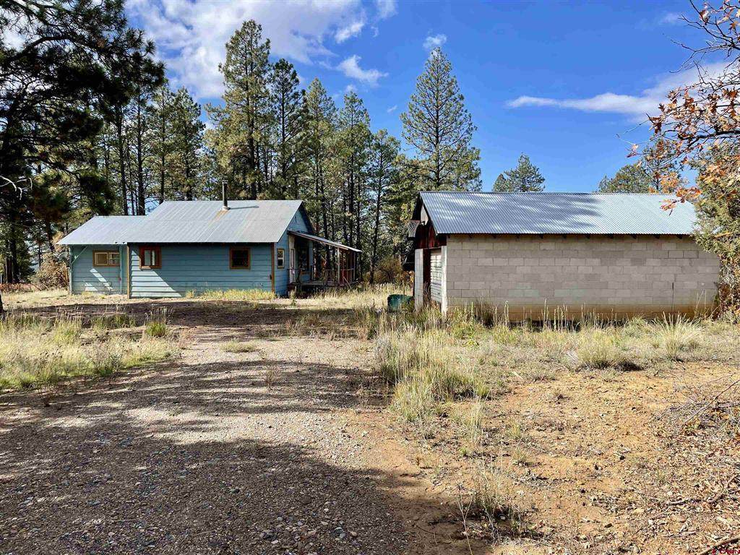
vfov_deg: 53.1
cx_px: 370
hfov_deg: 67.3
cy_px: 278
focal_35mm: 26
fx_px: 556
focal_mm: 4.2
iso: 32
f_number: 1.6
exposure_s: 1/2353
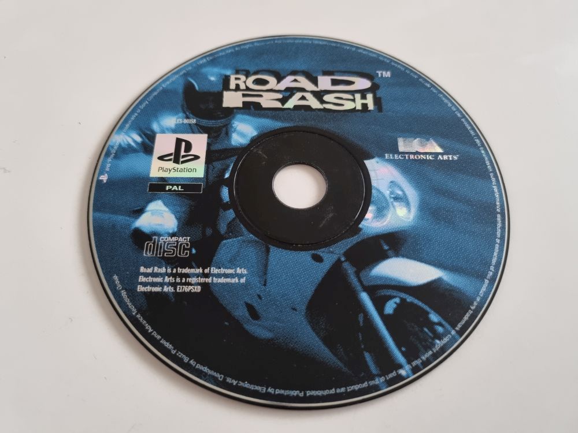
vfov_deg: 53.1
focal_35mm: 26
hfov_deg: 67.3
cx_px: 289
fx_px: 434
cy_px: 216
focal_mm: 5.4
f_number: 1.8
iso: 640
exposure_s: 1/25
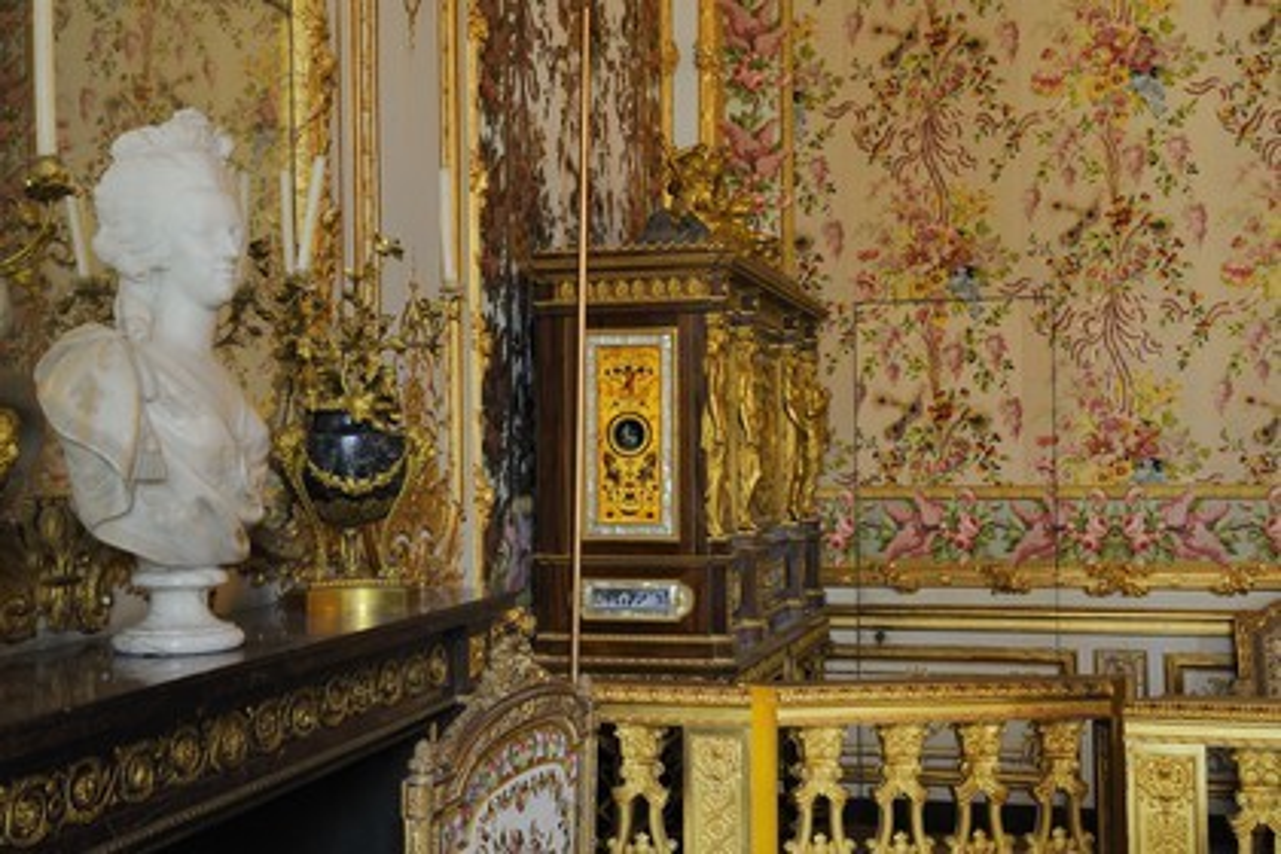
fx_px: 1708
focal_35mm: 48
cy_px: 427
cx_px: 640
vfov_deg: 28.1
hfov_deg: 41.1
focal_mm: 48
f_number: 16
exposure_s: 3
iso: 200
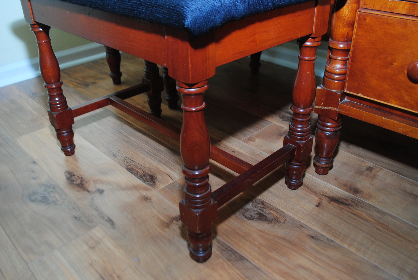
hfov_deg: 57.2
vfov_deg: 40.1
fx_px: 384
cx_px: 209
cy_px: 140
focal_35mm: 33
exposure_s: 1/25
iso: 400
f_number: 3.8
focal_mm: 22
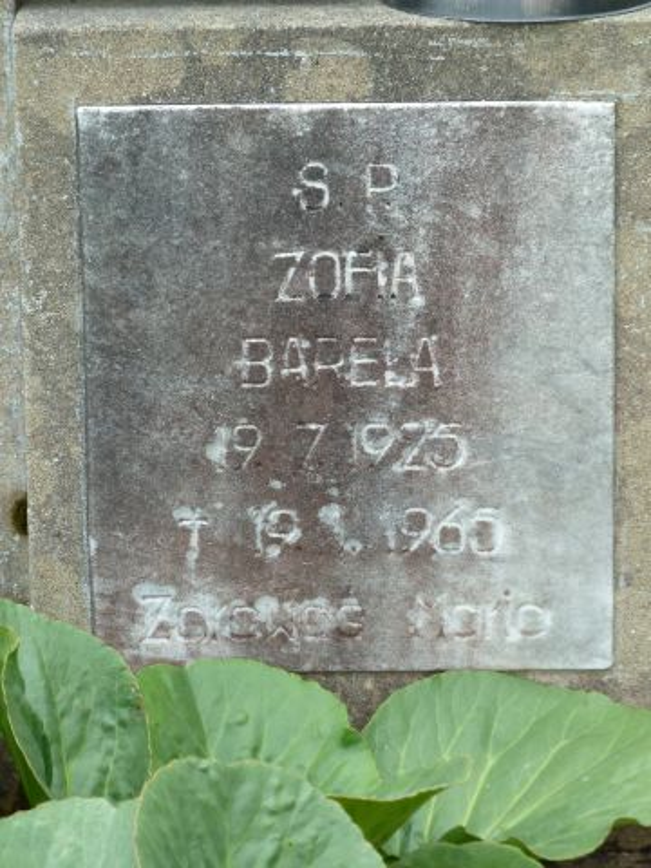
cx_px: 326
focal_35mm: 169
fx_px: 4238
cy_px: 434
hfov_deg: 8.8
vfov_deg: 11.7
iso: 125
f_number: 4.5
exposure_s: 1/60
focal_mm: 27.8
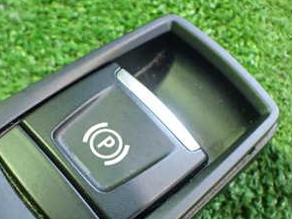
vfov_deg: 23.6
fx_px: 514
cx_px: 94
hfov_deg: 31.4
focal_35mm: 61
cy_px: 178
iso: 1000
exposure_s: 1/30
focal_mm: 5.4
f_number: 2.3
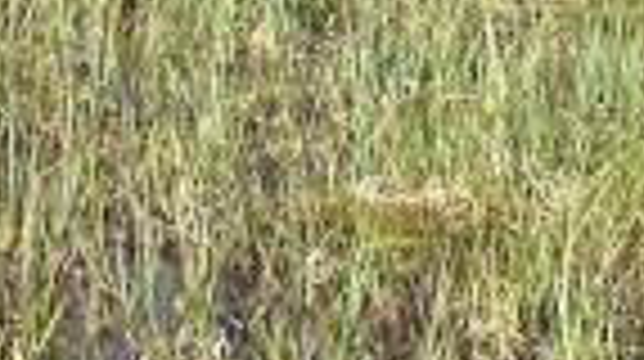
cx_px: 556
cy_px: -308
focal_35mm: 222
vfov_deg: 5.4
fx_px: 3786
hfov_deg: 9.7
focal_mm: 4.25
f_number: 1.8
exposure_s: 1/2513
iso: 32
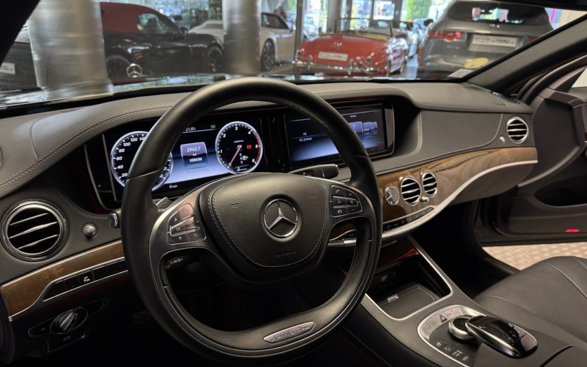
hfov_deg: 70.4
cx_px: 300
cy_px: 194
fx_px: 416
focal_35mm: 26
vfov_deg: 47.6
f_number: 1.78
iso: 200
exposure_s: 1/68
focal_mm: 6.76
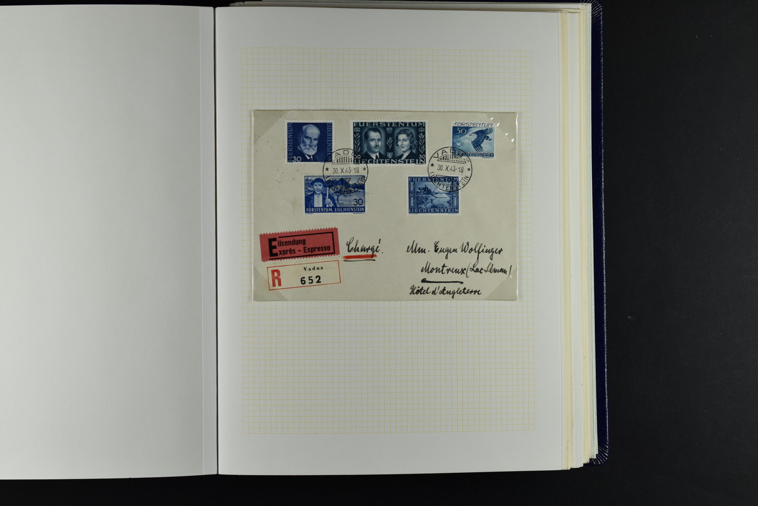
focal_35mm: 60
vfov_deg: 22.6
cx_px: 379
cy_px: 253
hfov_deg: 33.4
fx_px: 1264
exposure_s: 1/250
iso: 400
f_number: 8
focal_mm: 40
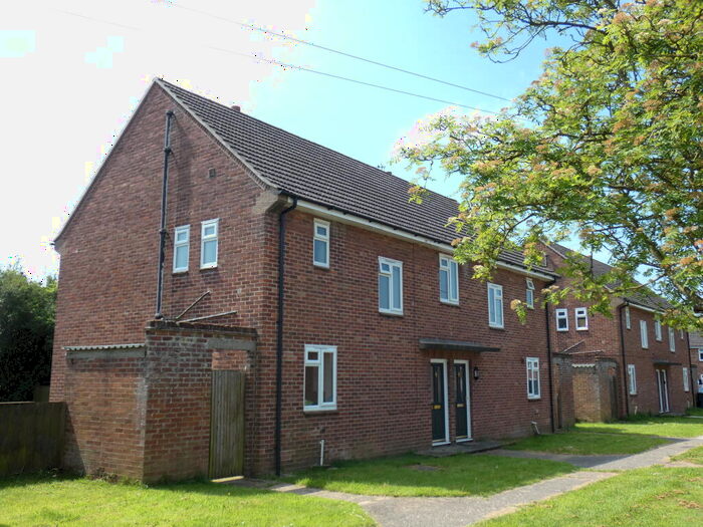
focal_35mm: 33
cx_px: 352
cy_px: 264
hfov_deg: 55.4
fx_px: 670
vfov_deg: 42.9
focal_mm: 6
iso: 80
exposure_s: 1/500
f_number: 3.4
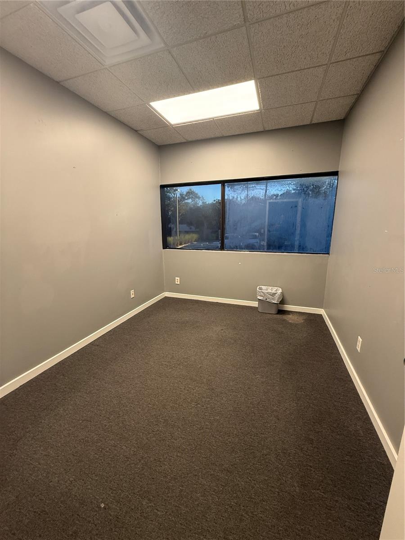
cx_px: 202
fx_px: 218
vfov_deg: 102.1
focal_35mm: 14
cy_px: 270
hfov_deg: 85.7
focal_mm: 2.22
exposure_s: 1/60
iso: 200
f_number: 2.2
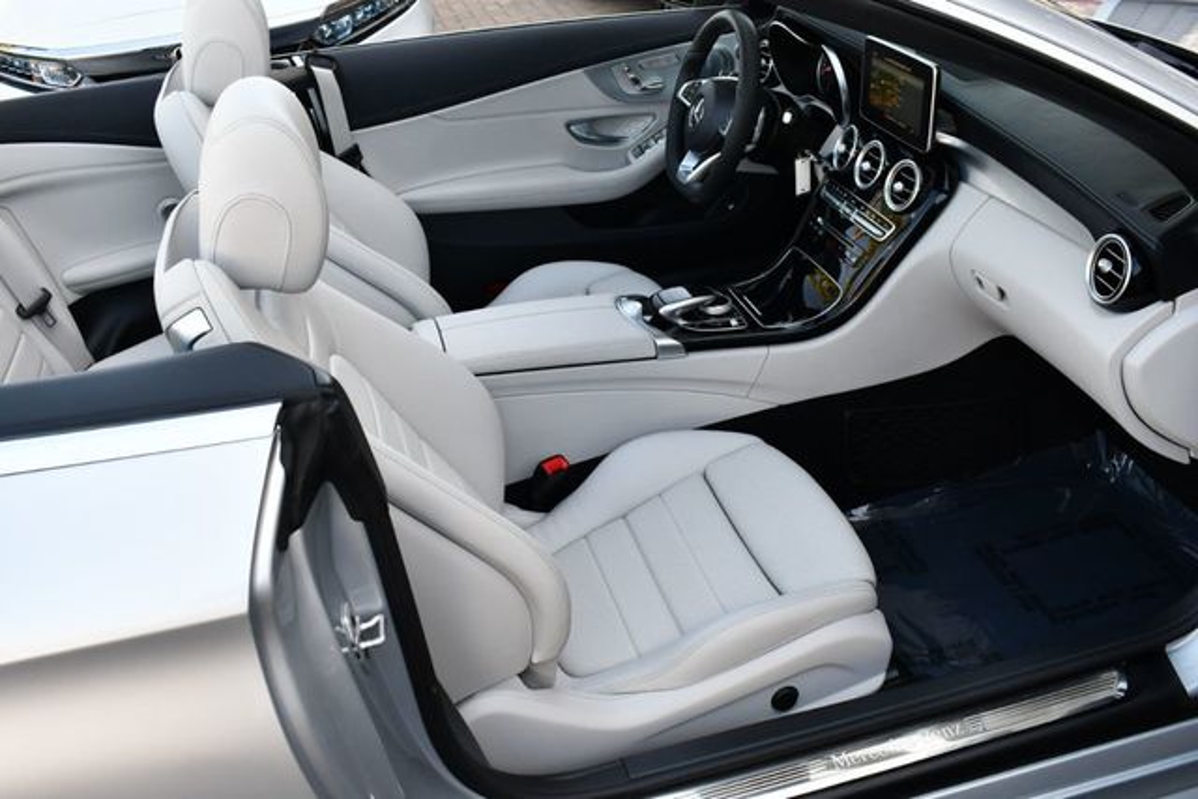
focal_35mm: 36
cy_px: 400
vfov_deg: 36.9
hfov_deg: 53.1
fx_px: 1198
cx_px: 599
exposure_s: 1/250
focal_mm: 18
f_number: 5
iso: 400
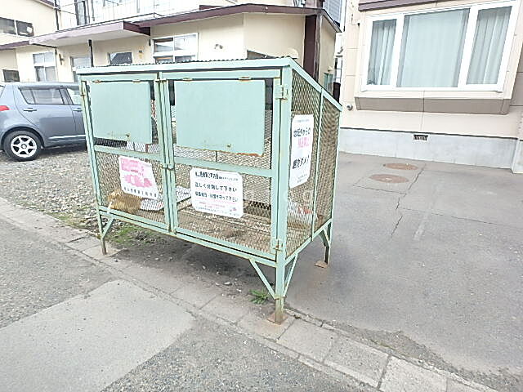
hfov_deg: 79.0
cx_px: 262
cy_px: 196
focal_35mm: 21
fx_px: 317
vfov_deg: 63.4
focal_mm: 3.7
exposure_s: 1/160
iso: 125
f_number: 3.5
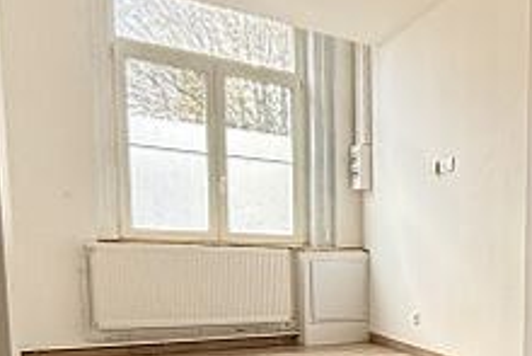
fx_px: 784
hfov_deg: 32.6
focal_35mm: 53
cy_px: 351
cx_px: 595
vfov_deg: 24.5
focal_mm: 2.22
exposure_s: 1/99
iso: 160
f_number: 2.2
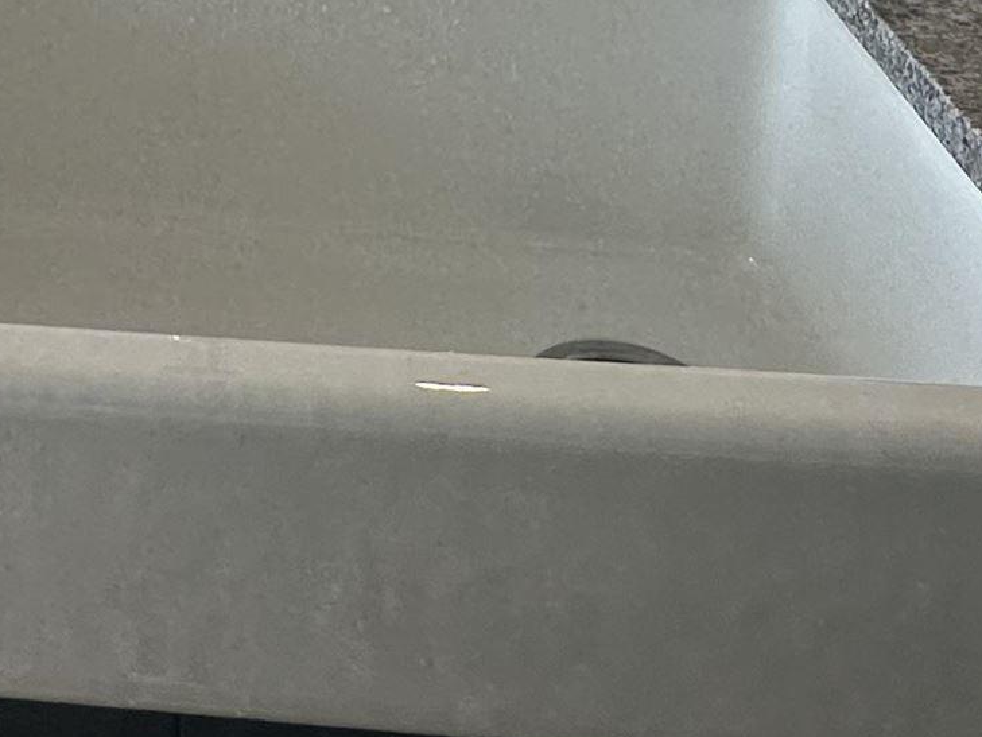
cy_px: -369
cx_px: 137
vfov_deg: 21.0
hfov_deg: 31.5
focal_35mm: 59
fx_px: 1674
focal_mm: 2.22
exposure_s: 1/120
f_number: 2.2
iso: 100
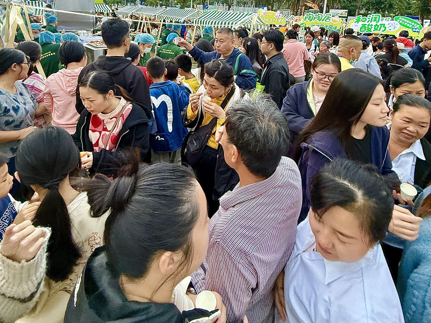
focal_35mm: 19
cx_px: 212
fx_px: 237
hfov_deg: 84.7
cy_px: 53
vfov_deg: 61.5
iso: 200
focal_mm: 2.22
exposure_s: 1/100
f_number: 2.2
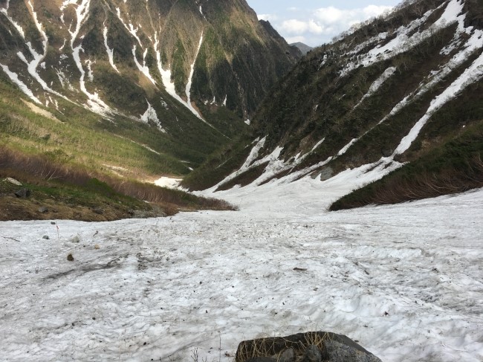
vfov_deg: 48.2
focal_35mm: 29
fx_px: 404
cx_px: 242
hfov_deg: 61.7
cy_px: 181
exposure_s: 1/1304
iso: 25
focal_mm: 4.15
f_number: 2.2
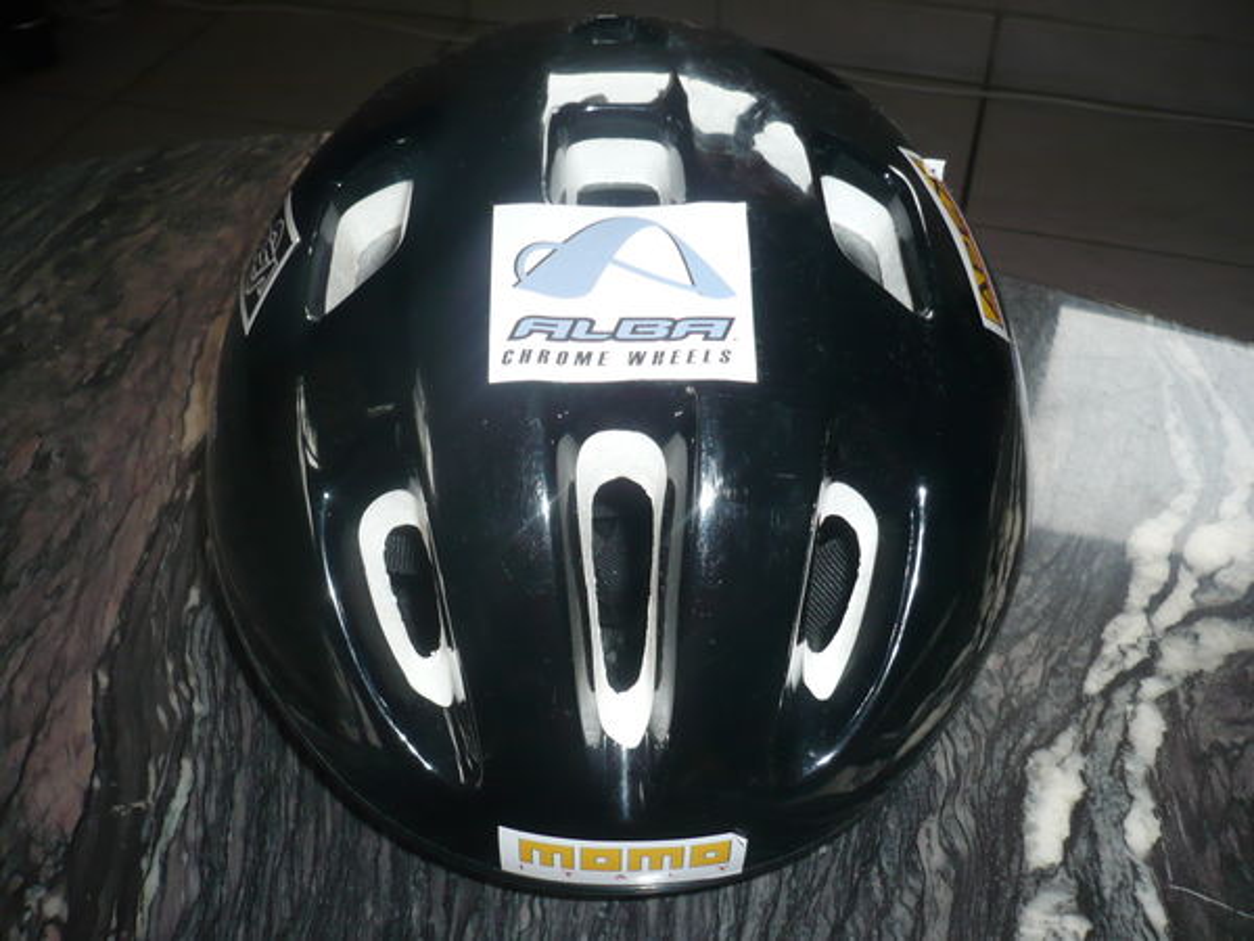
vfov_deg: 40.7
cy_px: 470
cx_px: 627
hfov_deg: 52.6
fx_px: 1268
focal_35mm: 35
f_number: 2.8
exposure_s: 1/30
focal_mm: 5.8
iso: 100
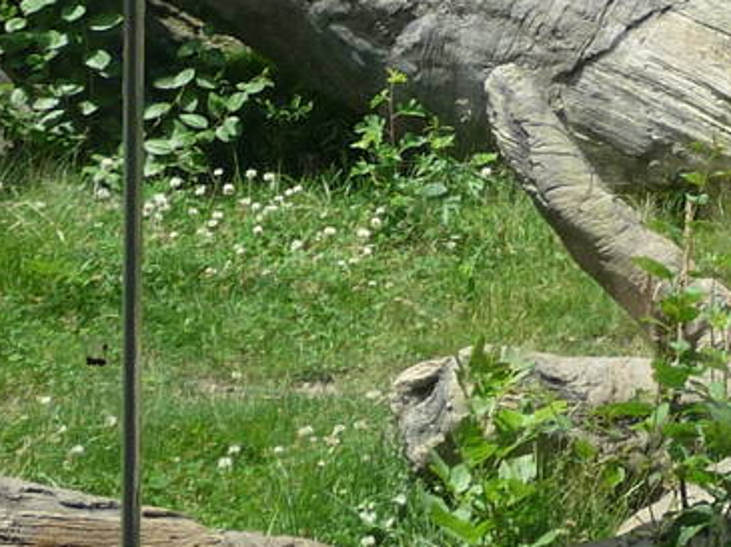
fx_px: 3333
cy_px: -307
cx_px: 951
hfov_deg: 12.1
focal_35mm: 158
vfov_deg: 9.1
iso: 100
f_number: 3.7
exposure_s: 1/500
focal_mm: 6
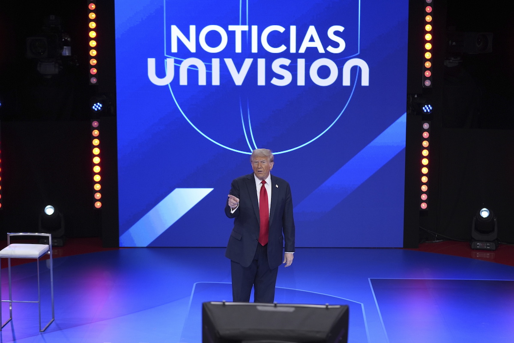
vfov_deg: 17.5
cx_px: 257
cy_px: 172
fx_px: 1114
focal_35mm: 78
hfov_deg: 26.0
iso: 2000
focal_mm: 78
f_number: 2.8
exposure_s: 1/640
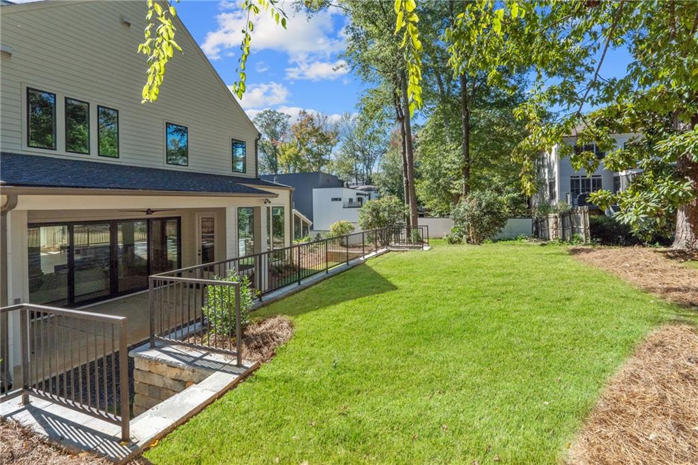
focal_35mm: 16
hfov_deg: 96.8
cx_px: 349
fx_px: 310
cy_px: 232
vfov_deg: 73.7
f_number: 13
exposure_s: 1/800
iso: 1250
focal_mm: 16
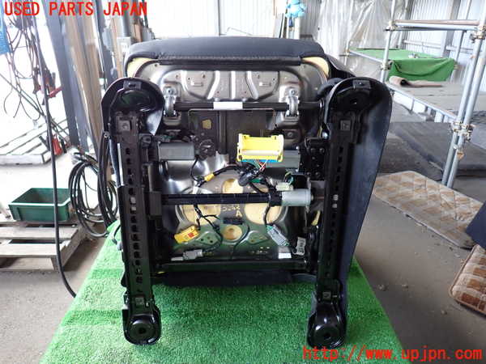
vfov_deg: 54.9
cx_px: 243
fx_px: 351
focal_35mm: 25
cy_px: 182
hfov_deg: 69.4
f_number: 2
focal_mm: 4.5
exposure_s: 1/60
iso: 160
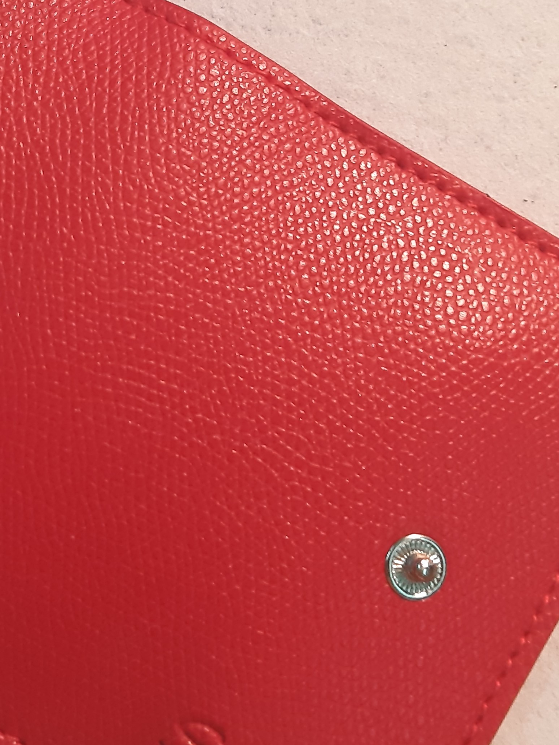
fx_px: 1593
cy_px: 181
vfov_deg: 26.0
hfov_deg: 19.4
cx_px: 16
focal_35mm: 74
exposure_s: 1/50
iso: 125
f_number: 1.7
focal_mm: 3.93
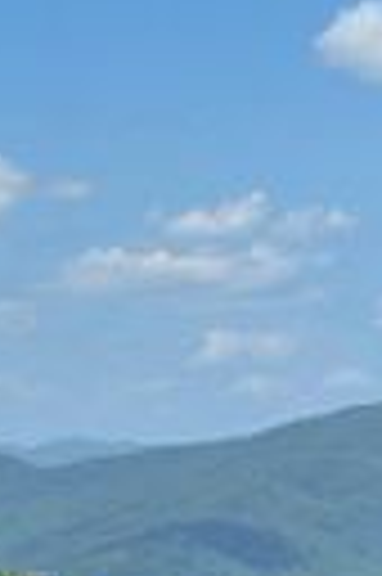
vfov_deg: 9.7
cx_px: -351
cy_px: 479
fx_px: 3367
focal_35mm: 211
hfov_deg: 6.3
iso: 25
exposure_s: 1/2083
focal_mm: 6
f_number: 2
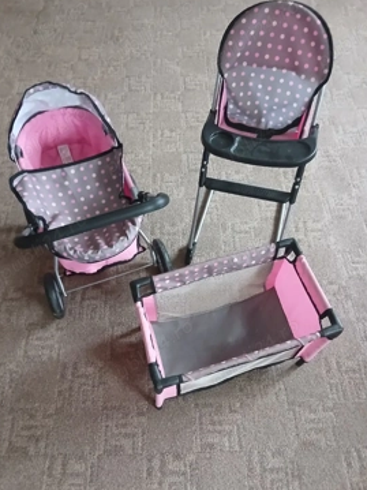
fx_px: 410
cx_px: 176
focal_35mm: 29
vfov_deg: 61.6
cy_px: 263
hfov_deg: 48.2
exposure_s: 1/25.1
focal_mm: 3.98
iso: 500
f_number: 1.8
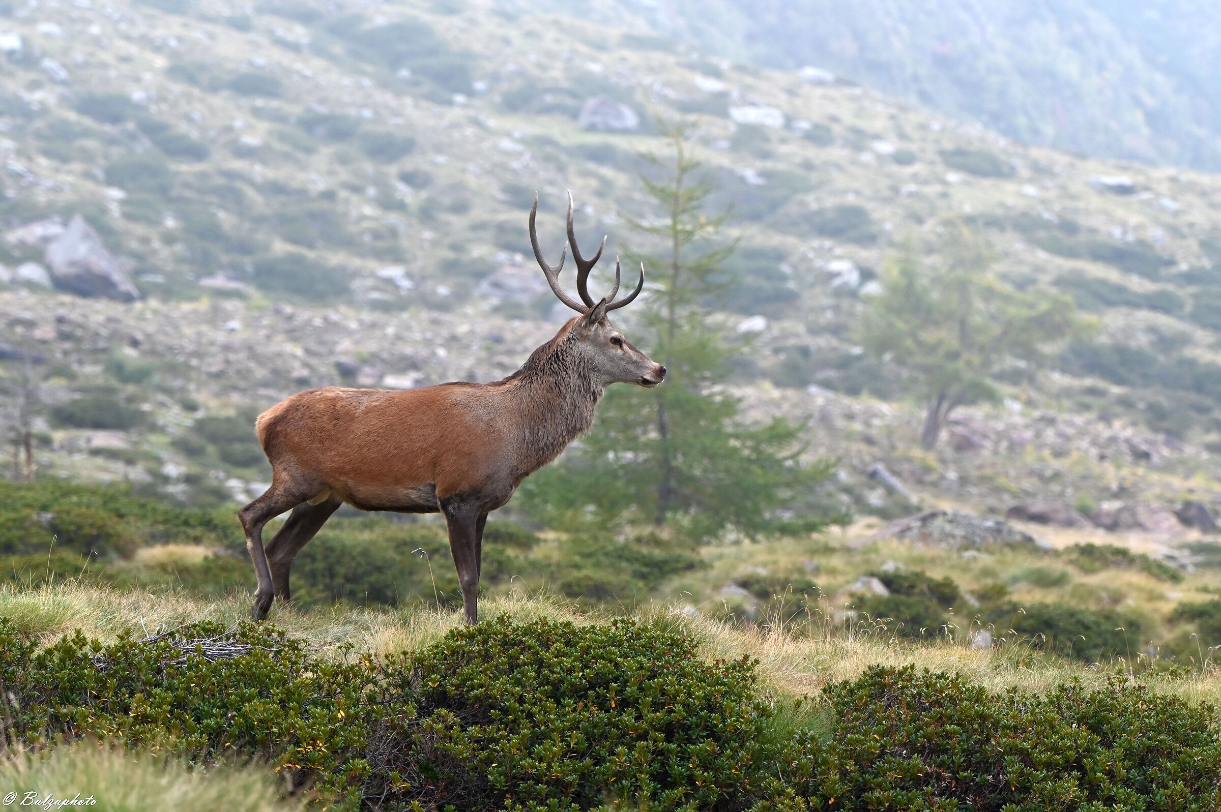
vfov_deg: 5.1
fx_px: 9152
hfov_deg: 7.6
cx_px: 610
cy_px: 406
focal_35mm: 270
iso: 1400
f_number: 7.6
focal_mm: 270
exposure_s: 1/320
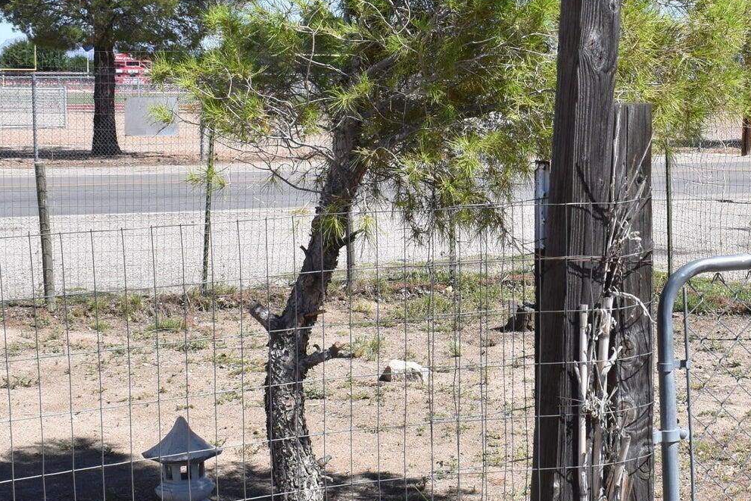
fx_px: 1589
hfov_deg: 26.0
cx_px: 628
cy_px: 280
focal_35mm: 76
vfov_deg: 17.9
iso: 200
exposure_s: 1/400
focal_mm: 21
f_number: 10
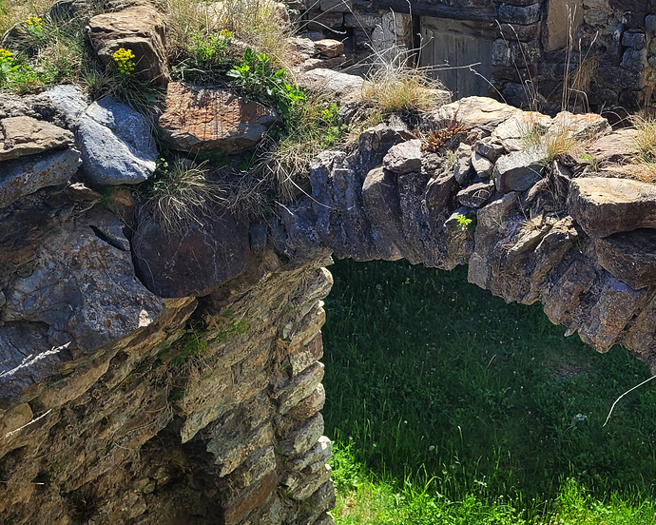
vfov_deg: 28.4
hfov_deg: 34.6
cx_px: 490
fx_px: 1029
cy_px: 170
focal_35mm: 53
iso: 40
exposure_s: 1/1202
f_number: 1.8
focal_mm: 5.4
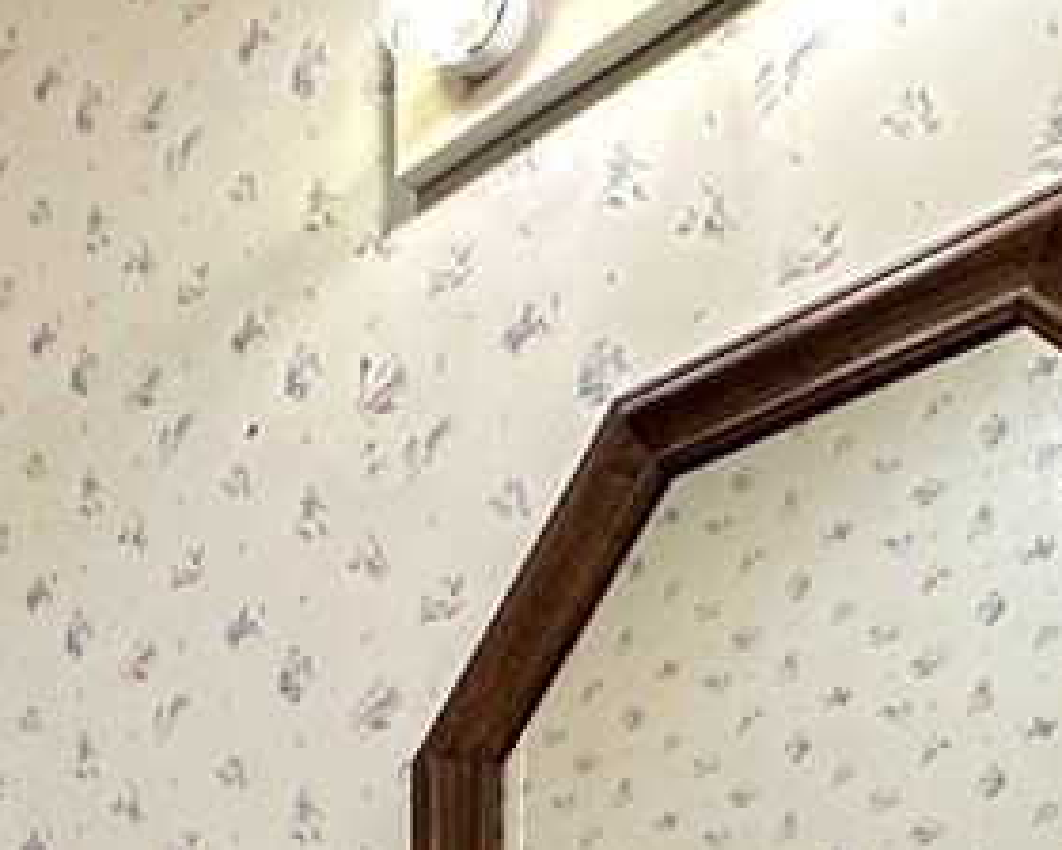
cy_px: 1385
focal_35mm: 50
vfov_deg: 22.6
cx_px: -277
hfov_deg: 30.4
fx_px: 1572
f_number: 2.2
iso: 200
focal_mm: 2.22
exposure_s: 1/60
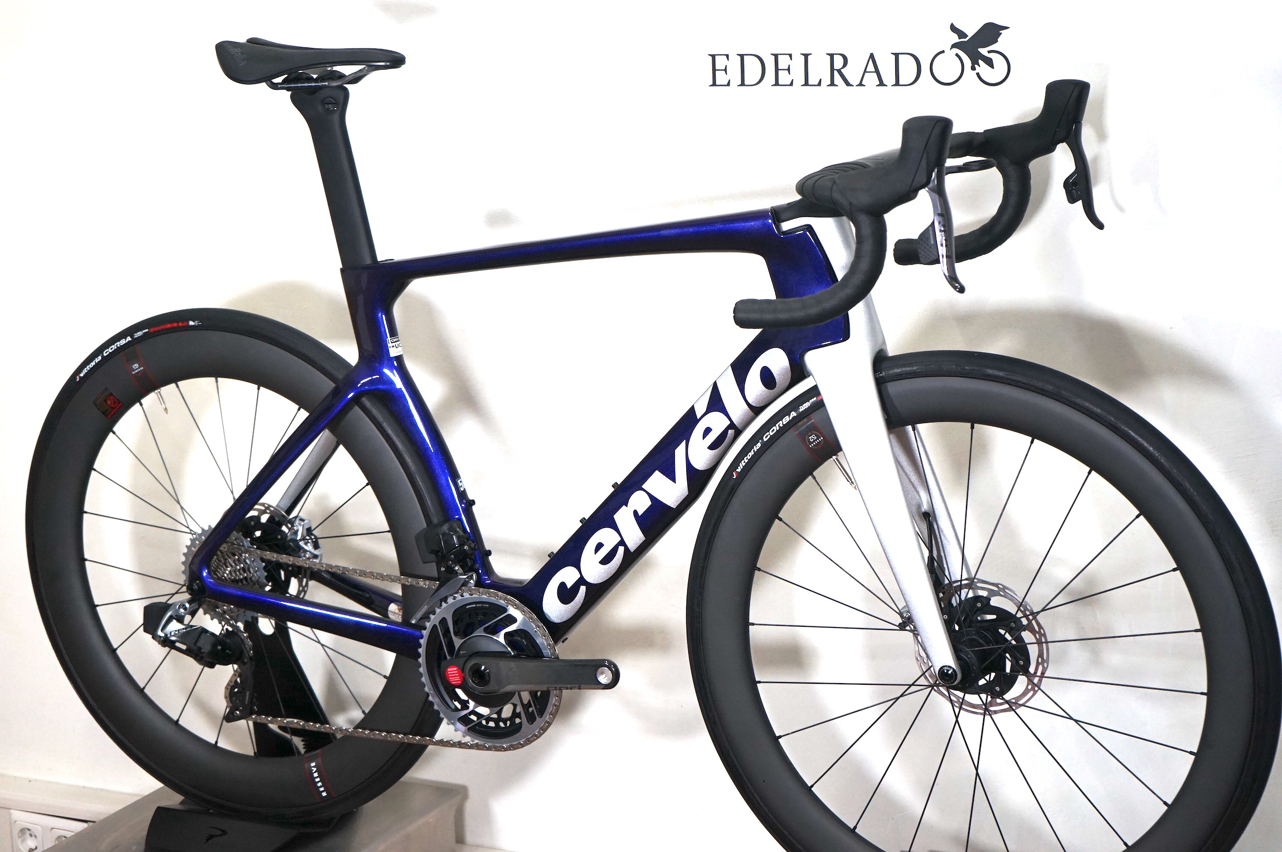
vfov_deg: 21.2
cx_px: 641
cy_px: 426
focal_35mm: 64
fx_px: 2277
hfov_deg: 31.4
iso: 1000
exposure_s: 1/160
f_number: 5.6
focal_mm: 64
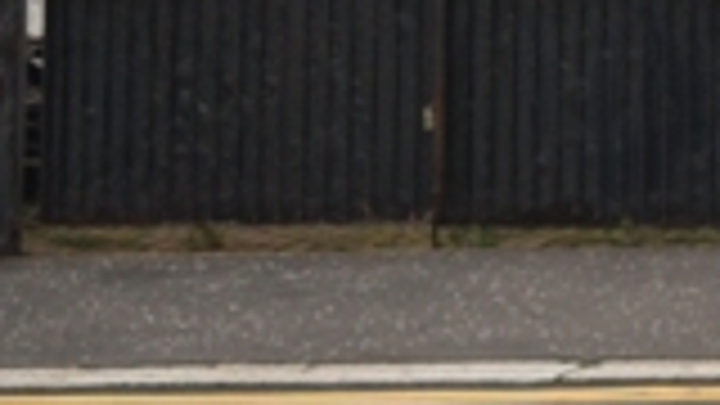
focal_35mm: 236
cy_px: -488
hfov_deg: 8.4
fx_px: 4506
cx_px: 1696
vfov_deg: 5.0
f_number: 8
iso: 200
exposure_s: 1/250
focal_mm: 20
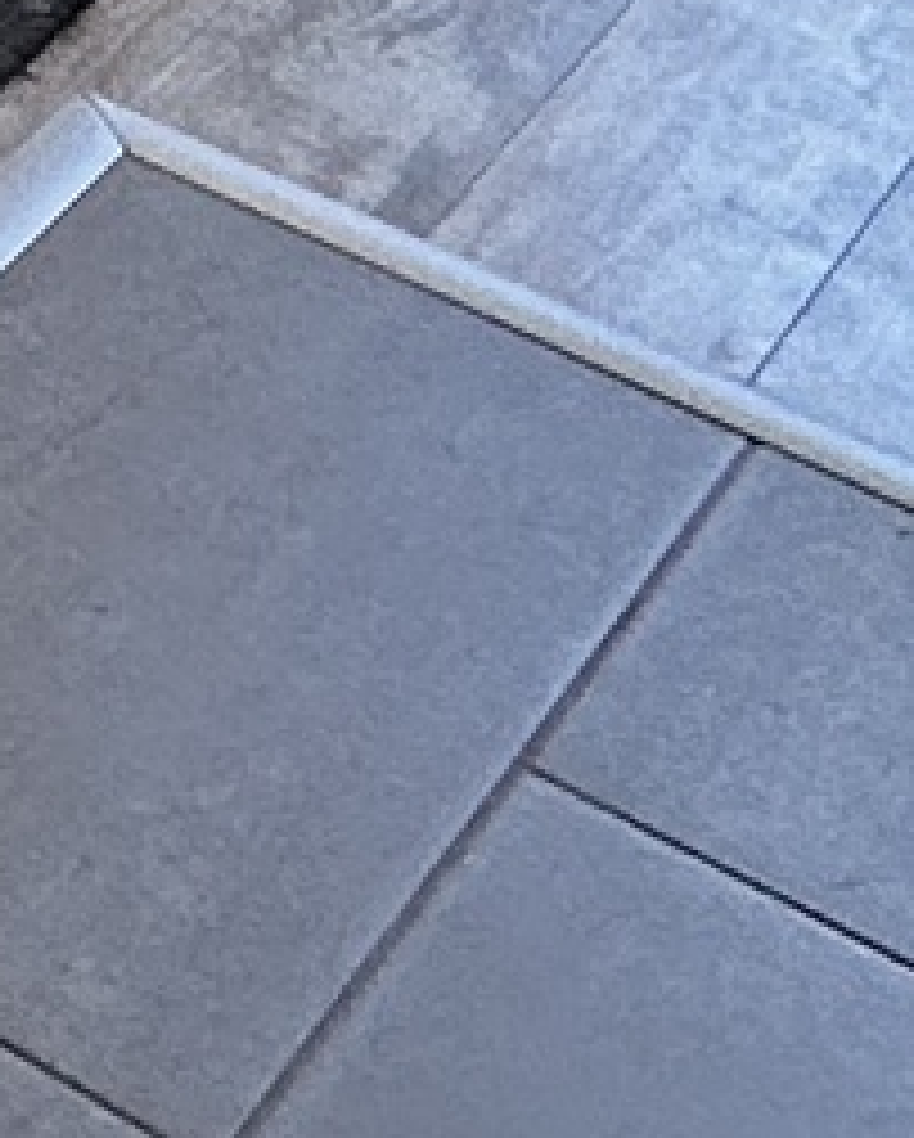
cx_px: -1896
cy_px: -2011
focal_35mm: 138
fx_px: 4658
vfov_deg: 10.7
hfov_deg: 9.0
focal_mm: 2.22
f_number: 2.2
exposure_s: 1/99
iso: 100
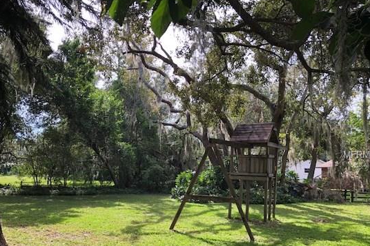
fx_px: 370
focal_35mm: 36
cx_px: 164
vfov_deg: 36.6
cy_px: 155
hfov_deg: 53.0
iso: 20
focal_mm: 3.99
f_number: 1.8
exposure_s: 1/366
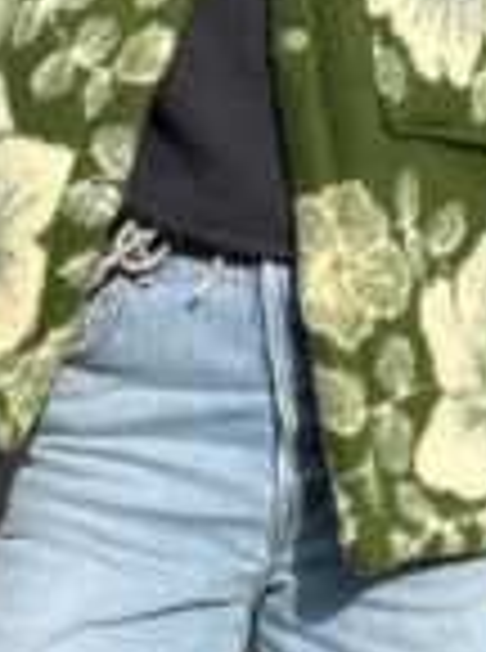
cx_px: 220
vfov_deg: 22.3
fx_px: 1561
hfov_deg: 17.7
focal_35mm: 83
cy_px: -72
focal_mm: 2.71
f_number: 2.2
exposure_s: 1/474
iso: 32
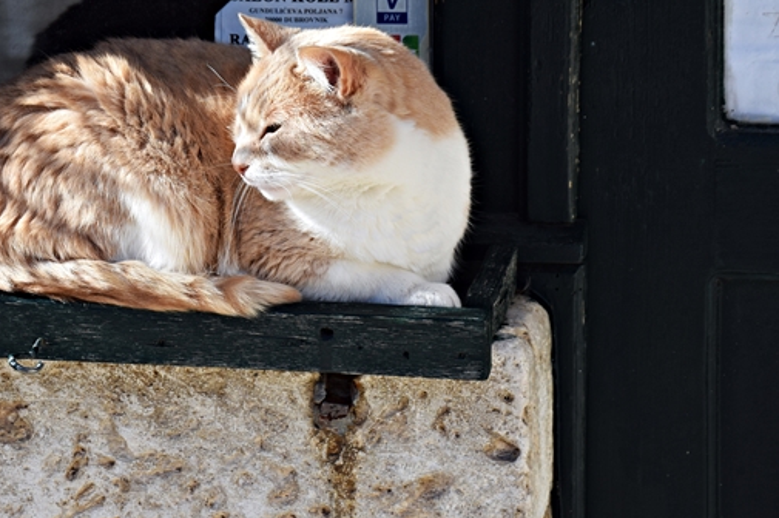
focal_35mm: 214
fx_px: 4628
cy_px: 143
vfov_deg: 6.4
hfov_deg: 9.6
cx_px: 329
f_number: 5.6
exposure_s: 1/500
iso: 220
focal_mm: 90
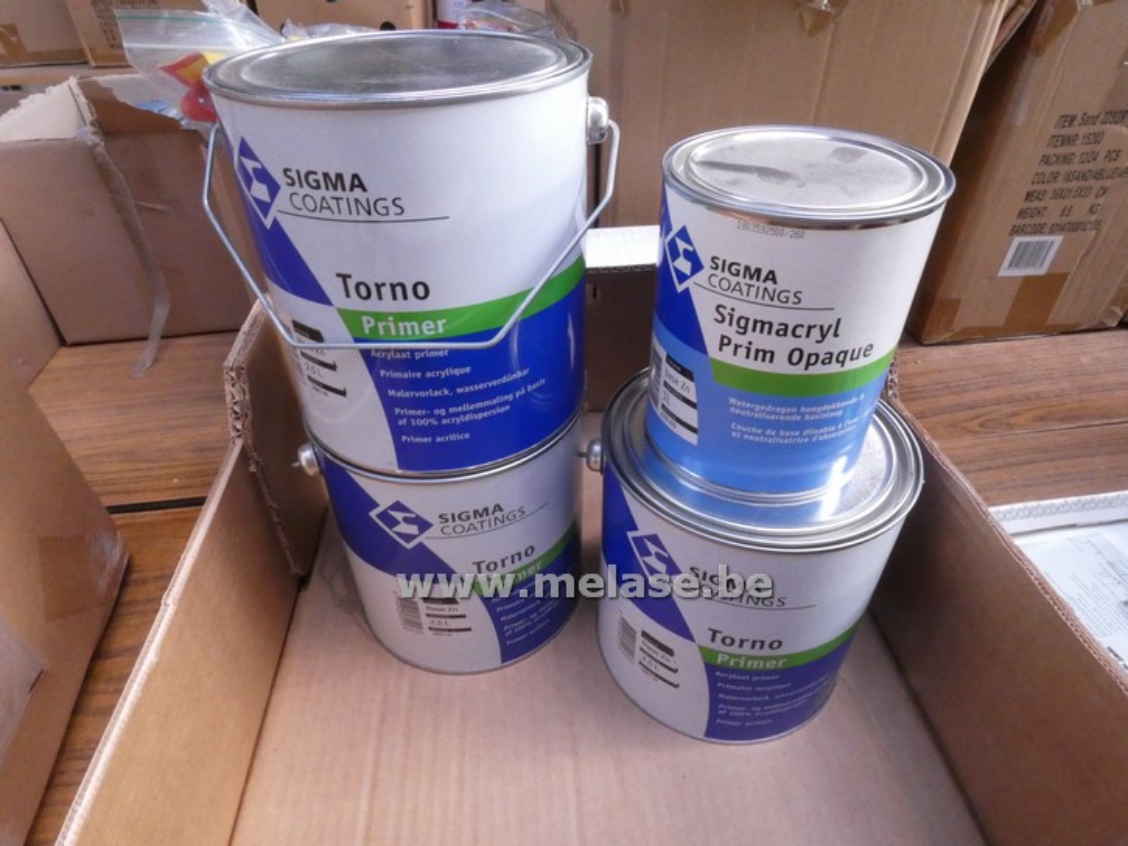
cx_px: 564
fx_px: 652
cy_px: 423
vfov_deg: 66.0
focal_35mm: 20
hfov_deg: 81.7
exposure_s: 1/60
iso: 800
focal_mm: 3.6
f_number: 8
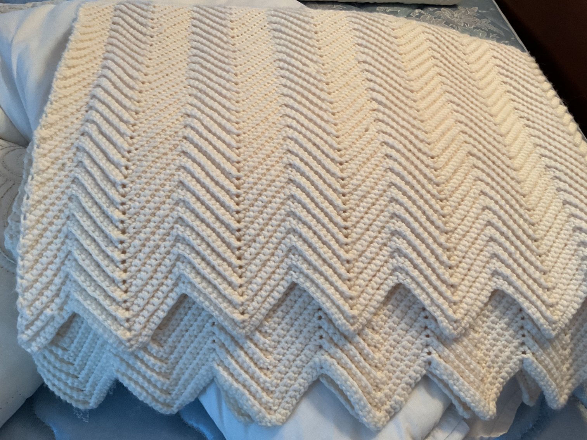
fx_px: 492
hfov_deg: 61.7
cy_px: 220
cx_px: 294
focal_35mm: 29
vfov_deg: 48.2
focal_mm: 3
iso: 80
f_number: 1.8
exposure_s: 1/60
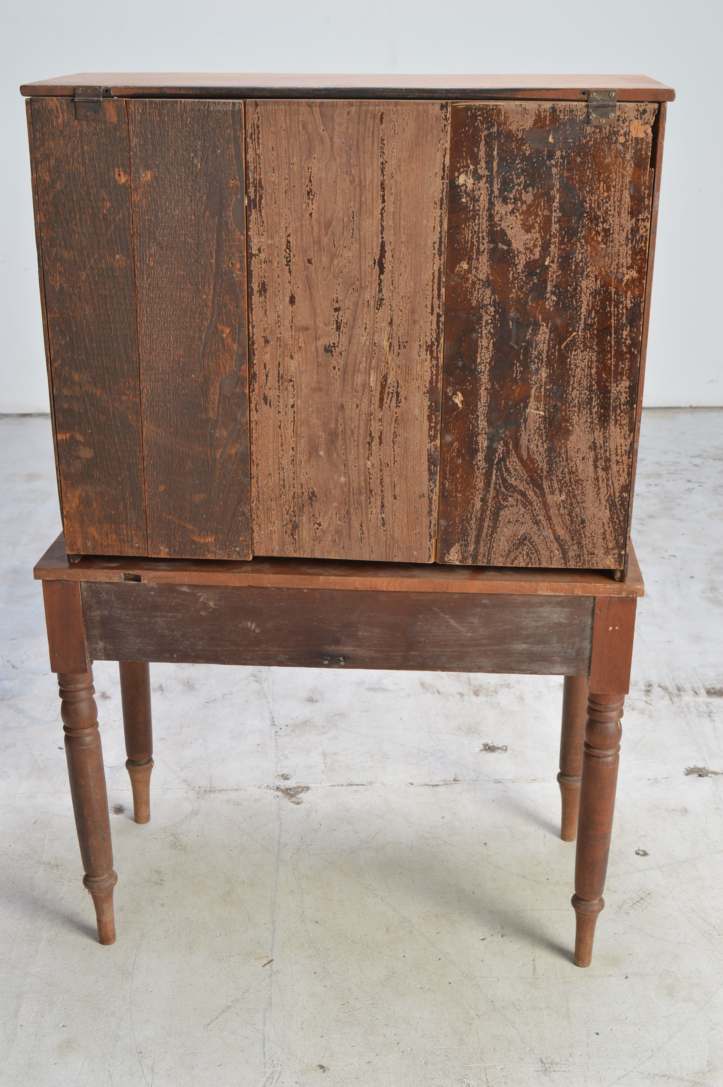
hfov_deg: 28.9
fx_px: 1403
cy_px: 544
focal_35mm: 46
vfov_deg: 42.4
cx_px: 362
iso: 100
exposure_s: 1/100
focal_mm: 31
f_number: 9
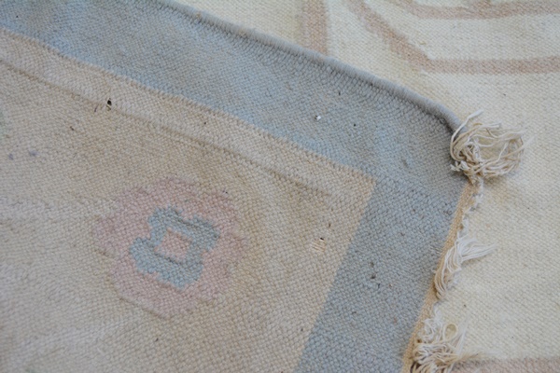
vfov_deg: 26.5
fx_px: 793
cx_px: 280
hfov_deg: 38.9
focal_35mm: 51
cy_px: 186
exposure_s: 1/125
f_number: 5.6
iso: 320
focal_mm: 34
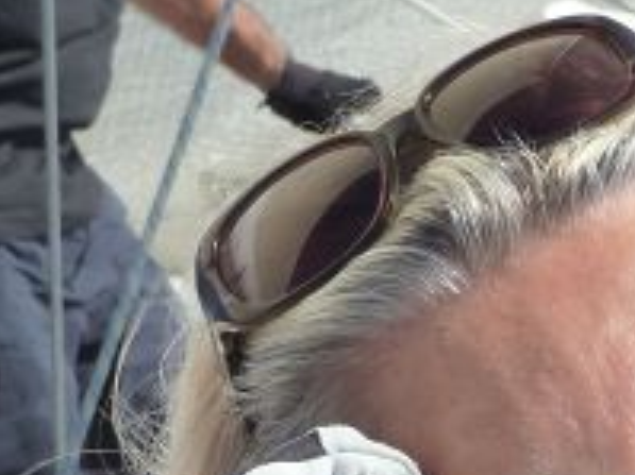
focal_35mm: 269
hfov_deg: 7.3
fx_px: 4932
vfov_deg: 5.5
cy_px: 765
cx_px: 654
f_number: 4.5
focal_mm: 11
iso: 125
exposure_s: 1/500
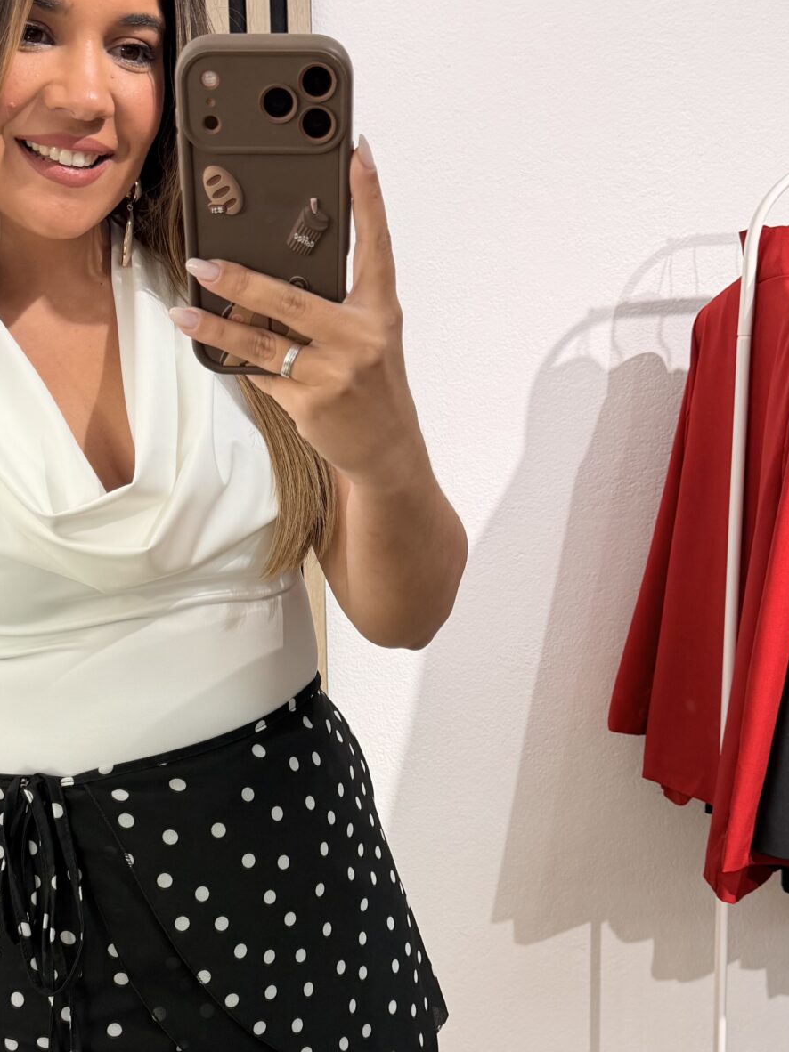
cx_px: 283
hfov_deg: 27.9
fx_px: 1581
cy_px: 767
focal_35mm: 52
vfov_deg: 36.1
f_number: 1.78
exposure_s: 1/100
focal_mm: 6.76
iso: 80
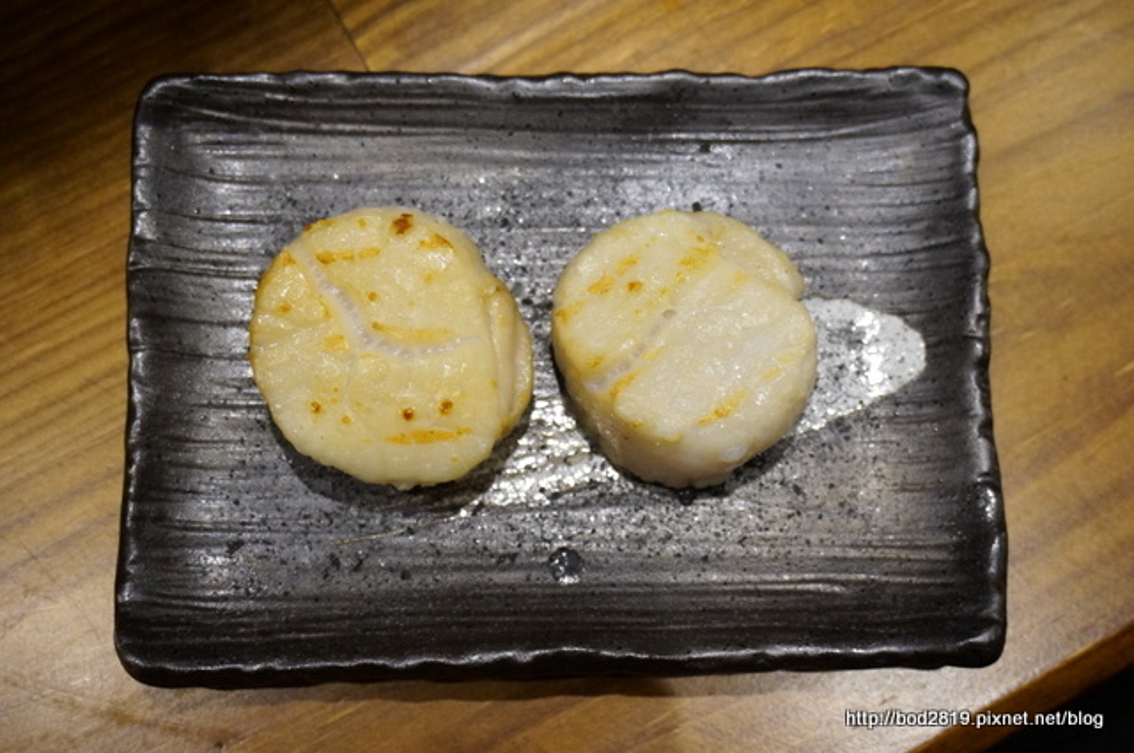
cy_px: 376
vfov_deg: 30.8
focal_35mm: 44
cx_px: 567
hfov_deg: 45.0
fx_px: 1368
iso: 1600
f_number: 4.5
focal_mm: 29
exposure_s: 1/60
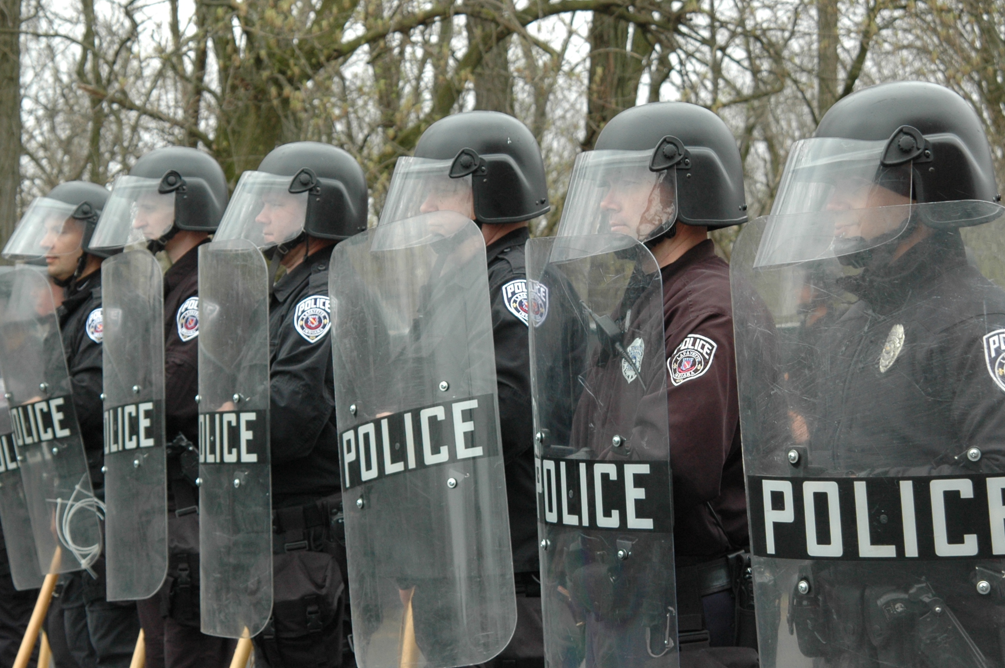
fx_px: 3012
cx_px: 393
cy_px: 368
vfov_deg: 12.7
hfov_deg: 18.9
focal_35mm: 108
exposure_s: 1/125
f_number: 5.6
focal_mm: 50
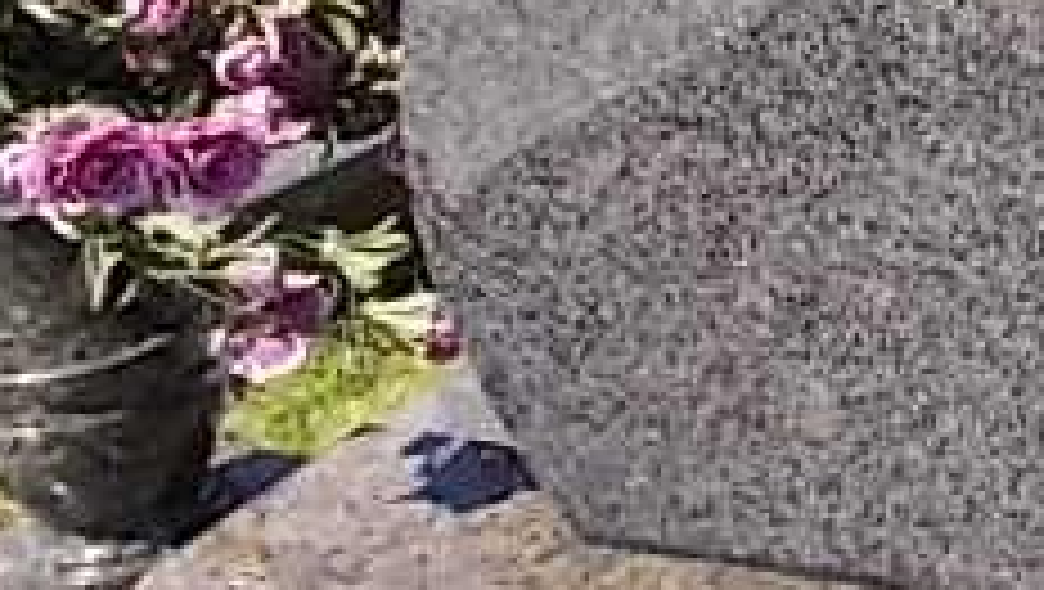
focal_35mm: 78
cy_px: -23
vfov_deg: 15.2
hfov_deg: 23.5
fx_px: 2161
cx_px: 1418
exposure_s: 1/500
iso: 80
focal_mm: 4.6
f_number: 3.2
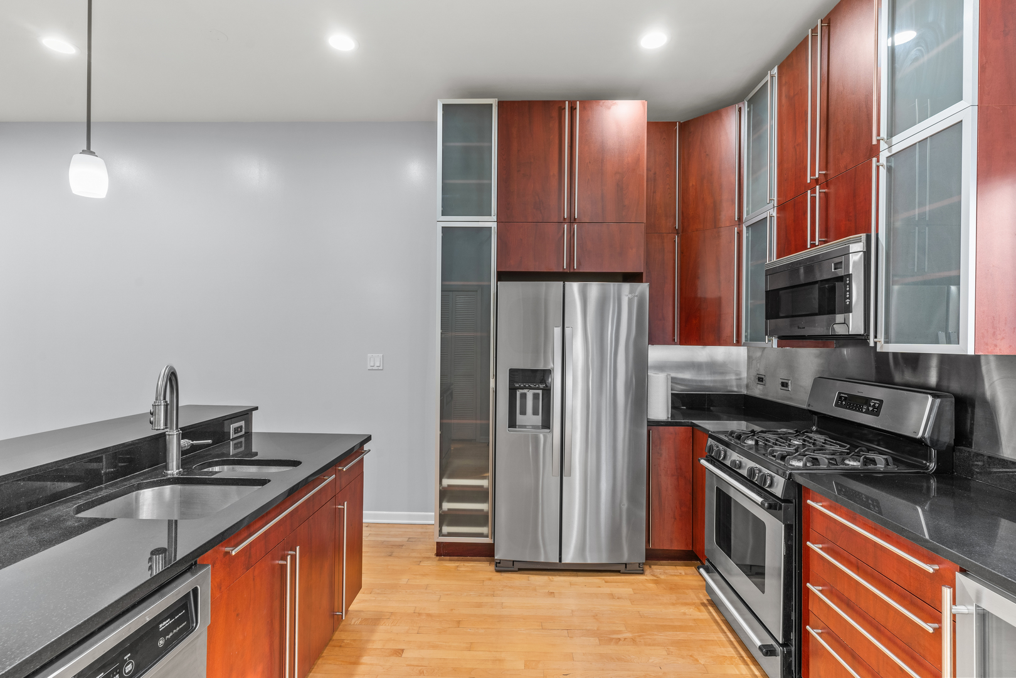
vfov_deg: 70.4
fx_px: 480
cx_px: 508
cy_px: 339
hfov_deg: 93.3
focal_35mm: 17
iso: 400
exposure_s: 1/1.67
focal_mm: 17
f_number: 9
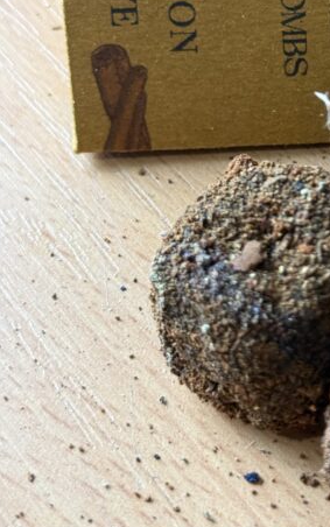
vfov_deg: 22.7
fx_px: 1293
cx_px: 349
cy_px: 106
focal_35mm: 90
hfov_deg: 14.3
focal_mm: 6.76
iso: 320
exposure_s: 1/100
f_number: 1.78
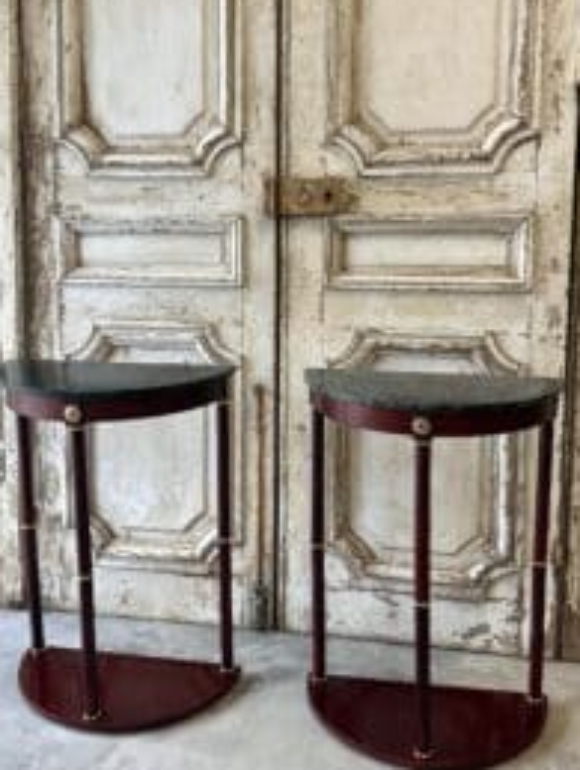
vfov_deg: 50.0
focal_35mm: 37
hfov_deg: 38.8
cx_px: 297
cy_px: 339
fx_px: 825
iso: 160
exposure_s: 1/100
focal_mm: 6.86
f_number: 1.78
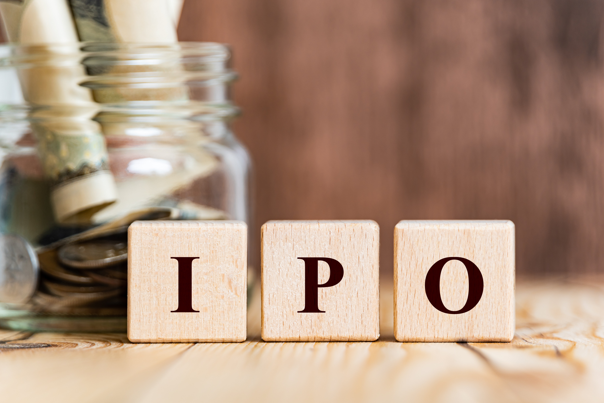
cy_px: 202
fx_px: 4531
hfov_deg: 7.6
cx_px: 302
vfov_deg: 5.1
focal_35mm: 270
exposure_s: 1/160
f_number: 6.3
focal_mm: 270
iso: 160
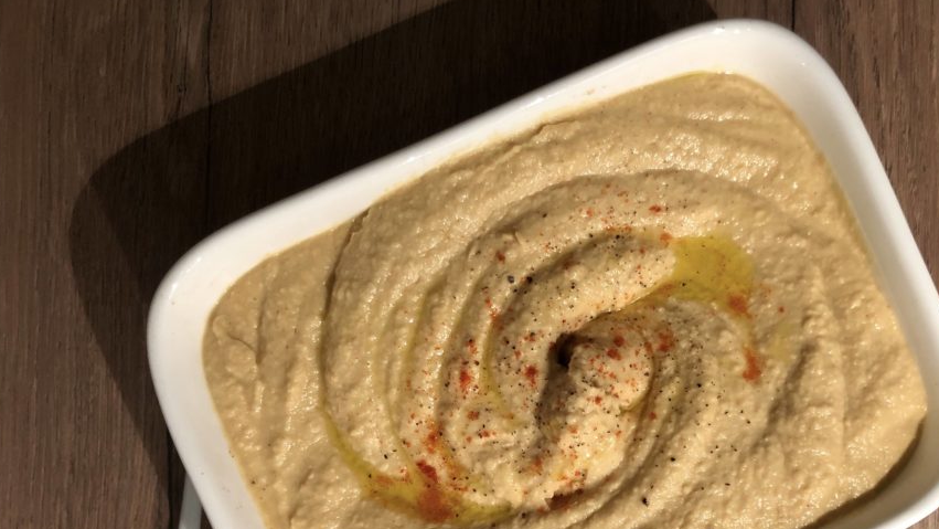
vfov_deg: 30.7
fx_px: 946
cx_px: 548
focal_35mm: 38
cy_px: 394
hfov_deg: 52.5
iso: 125
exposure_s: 1/50
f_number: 1.8
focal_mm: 3.99
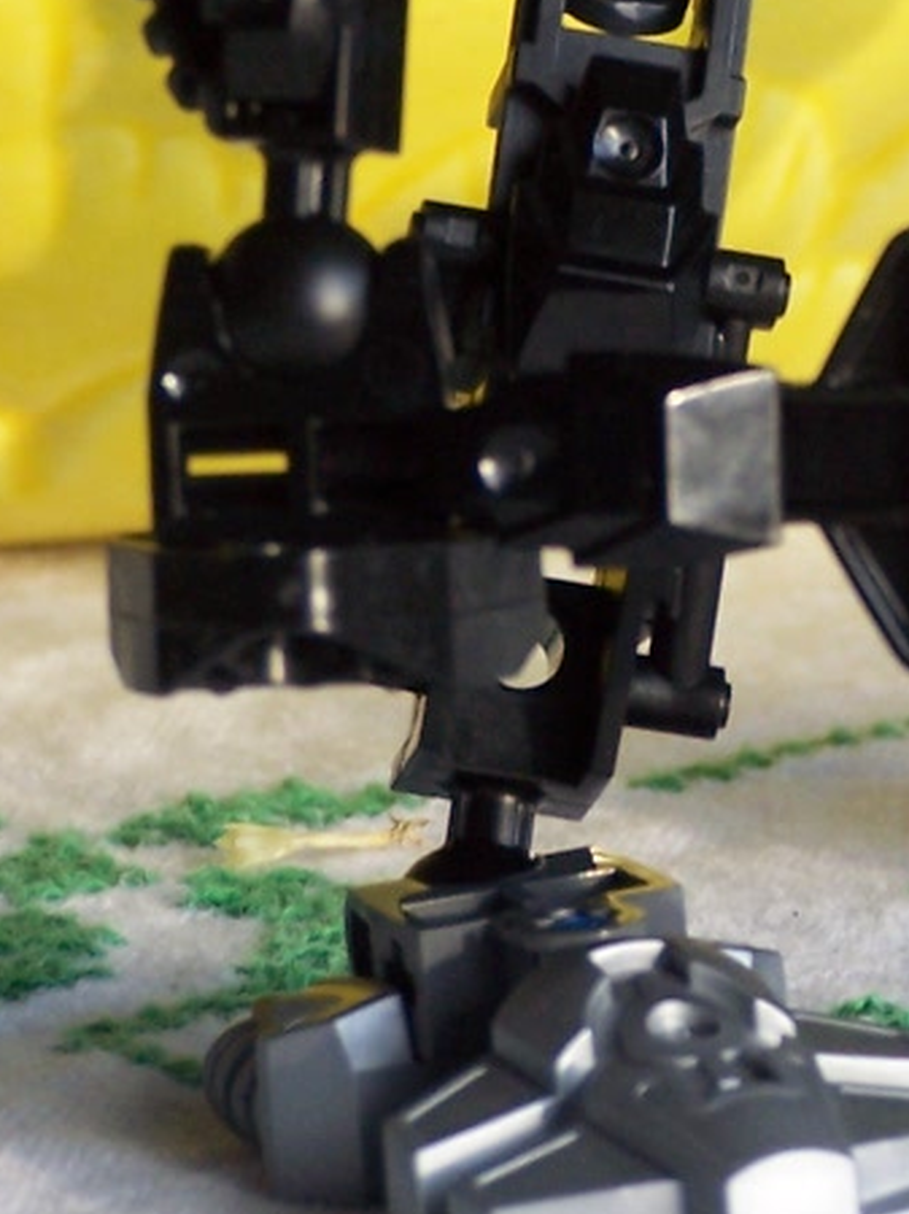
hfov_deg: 4.0
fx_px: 13002
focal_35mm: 371
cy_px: -213
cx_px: 1195
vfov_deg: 5.3
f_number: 3.2
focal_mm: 23.1
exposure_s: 1/60
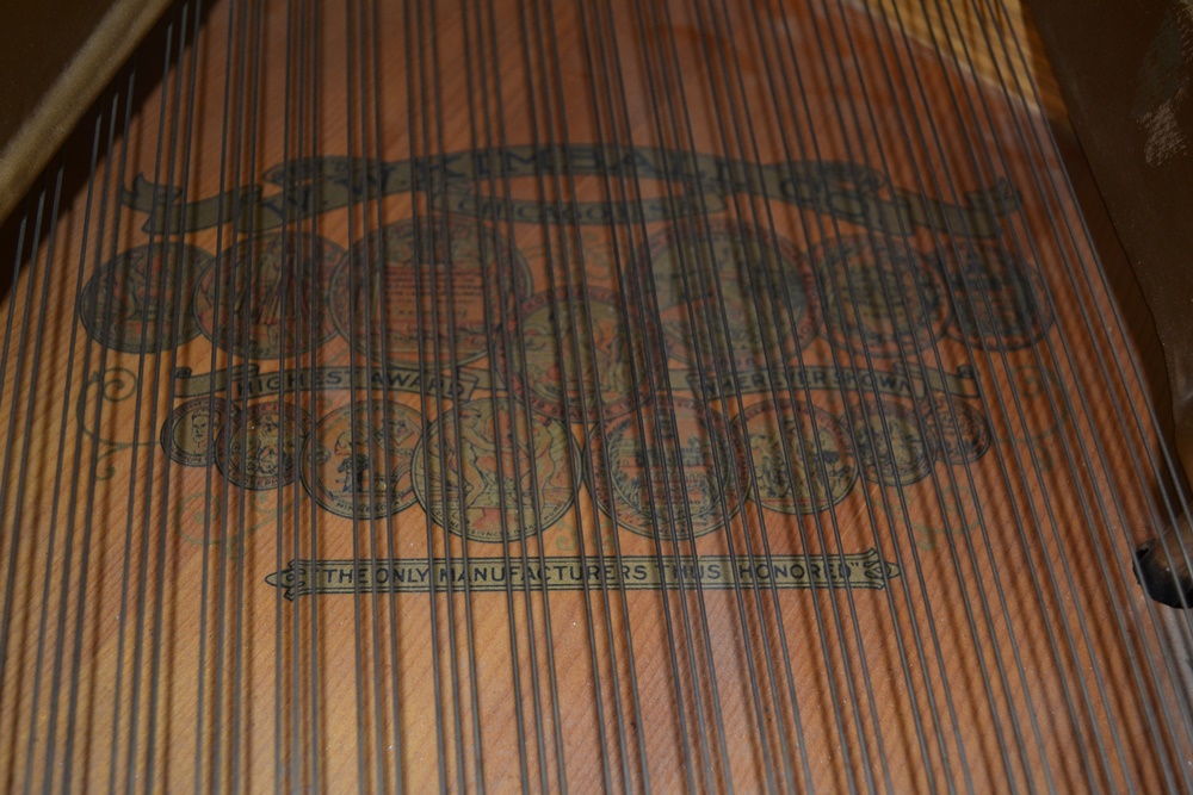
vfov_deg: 36.9
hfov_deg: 53.1
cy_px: 398
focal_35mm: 36
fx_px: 1193
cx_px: 596
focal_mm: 24
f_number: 4
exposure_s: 1/60
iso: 400
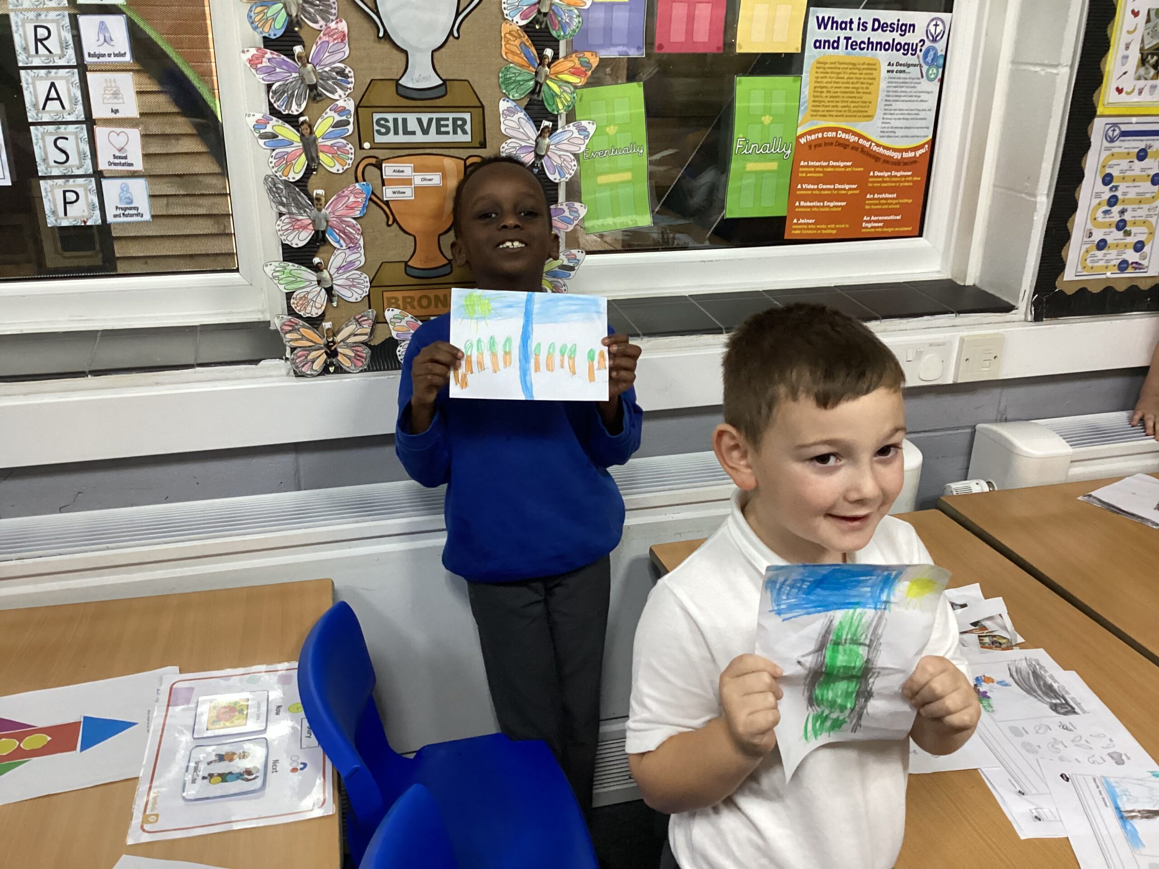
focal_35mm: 31
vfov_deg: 45.4
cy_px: 434
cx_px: 580
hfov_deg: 58.4
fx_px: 1038
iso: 250
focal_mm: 3.3
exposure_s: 1/40
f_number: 2.4
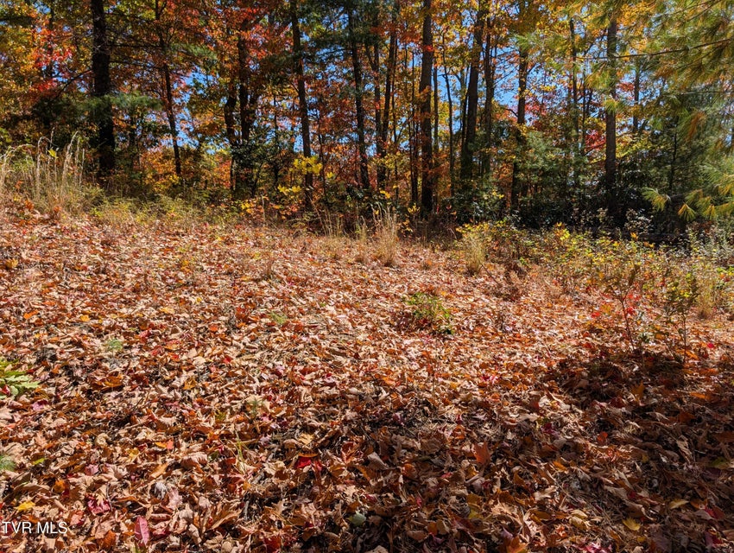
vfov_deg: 56.9
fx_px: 510
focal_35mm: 24
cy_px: 276
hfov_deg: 71.5
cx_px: 367
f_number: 1.68
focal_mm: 6.9
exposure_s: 1/4673
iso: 20
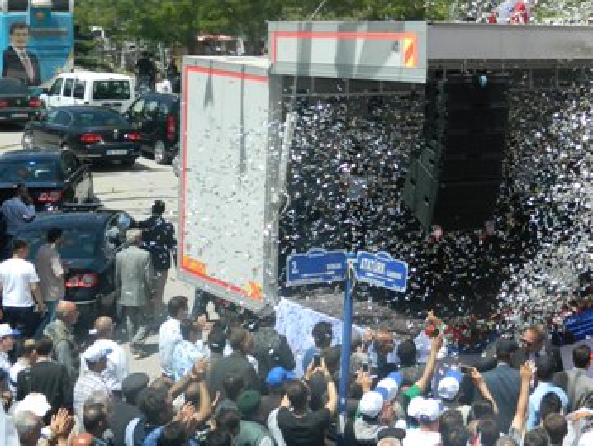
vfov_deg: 20.0
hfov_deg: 26.2
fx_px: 1252
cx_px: 474
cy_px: 102
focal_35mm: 73
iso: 80
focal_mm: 7.3
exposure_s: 1/640
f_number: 3.5
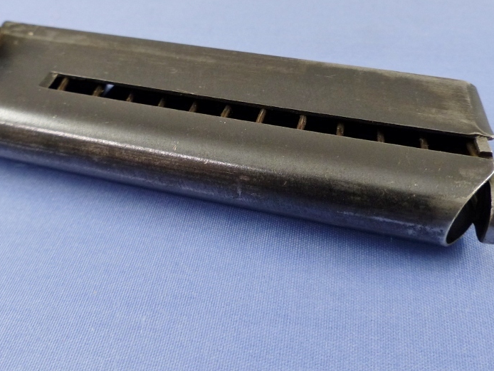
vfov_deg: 39.4
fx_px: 514
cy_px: 137
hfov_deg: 51.3
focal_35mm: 36
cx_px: 245
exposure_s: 1/60
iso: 200
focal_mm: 4.5
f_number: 2.8
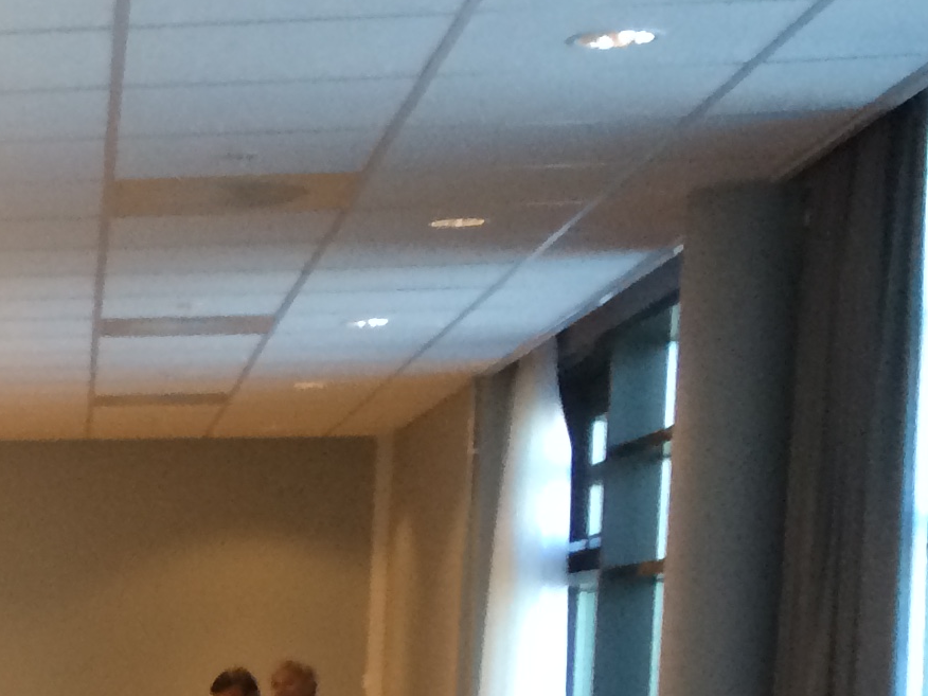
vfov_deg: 13.2
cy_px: 926
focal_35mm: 108
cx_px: -605
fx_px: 2895
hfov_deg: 16.1
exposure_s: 1/33
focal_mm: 4.15
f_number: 2.2
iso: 80
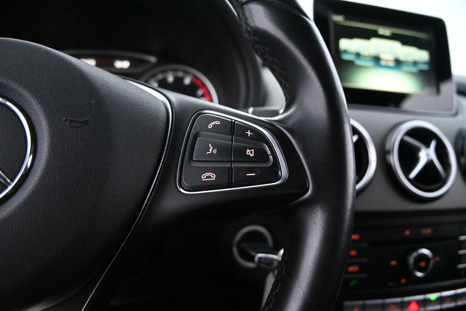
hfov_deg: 27.0
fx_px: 971
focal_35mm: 75
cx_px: 233
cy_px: 156
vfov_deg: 18.2
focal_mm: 50
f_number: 7.1
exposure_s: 1/80
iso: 12800
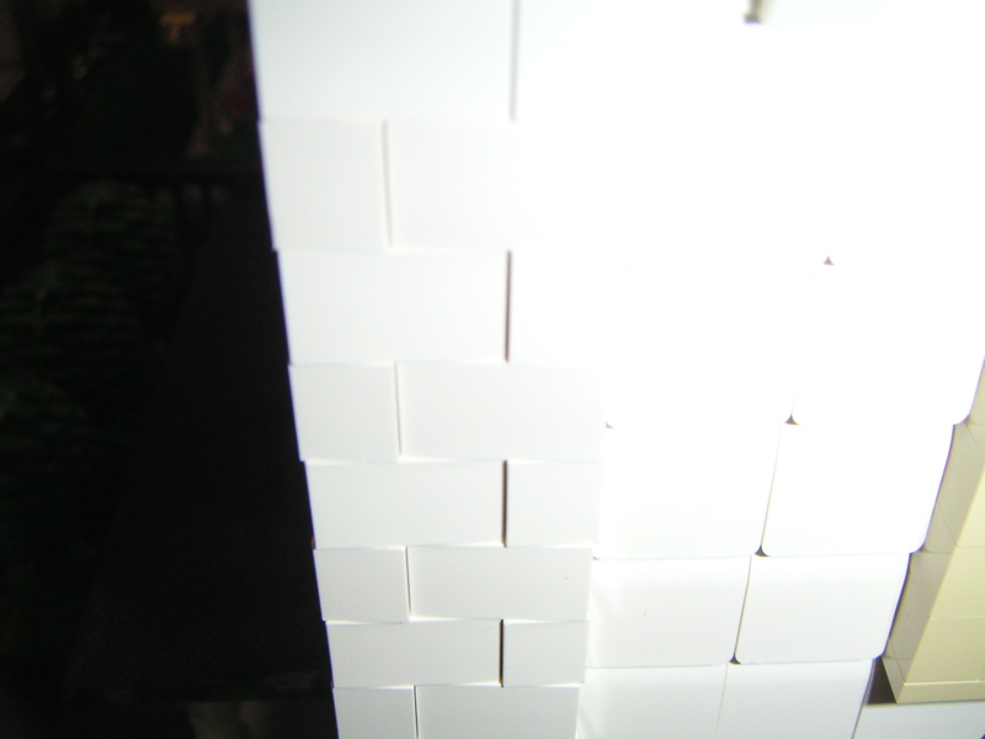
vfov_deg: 37.7
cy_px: 370
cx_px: 492
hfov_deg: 49.0
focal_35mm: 38
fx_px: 1081
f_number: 6.7
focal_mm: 6
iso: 160
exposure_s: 1/45
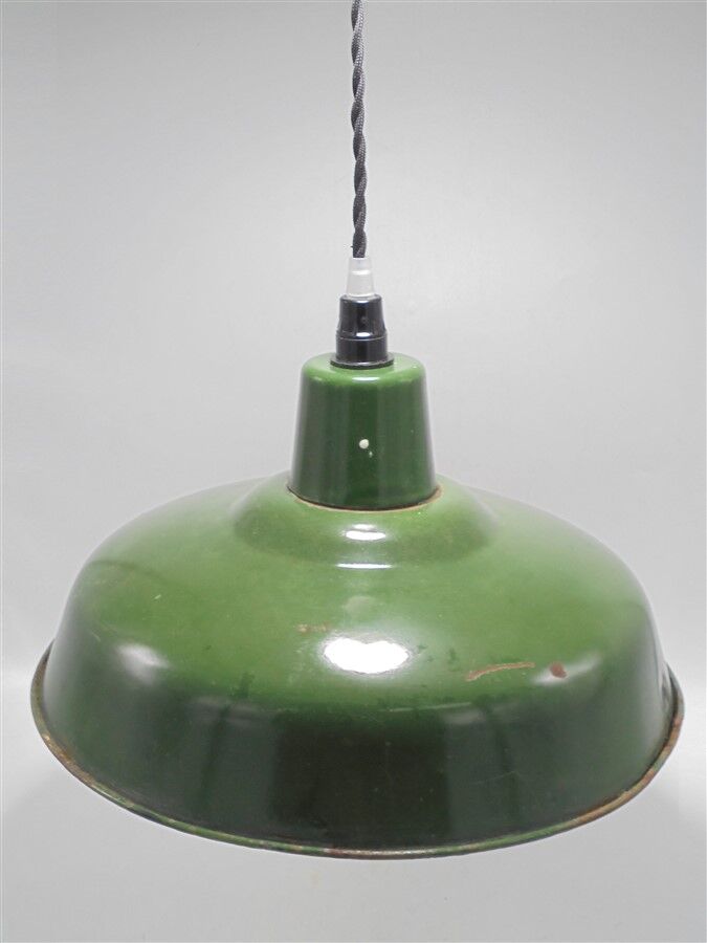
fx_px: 1334
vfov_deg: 38.9
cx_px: 354
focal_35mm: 49
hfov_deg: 29.7
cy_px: 472
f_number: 4.8
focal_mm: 8.9
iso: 160
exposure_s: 1/30
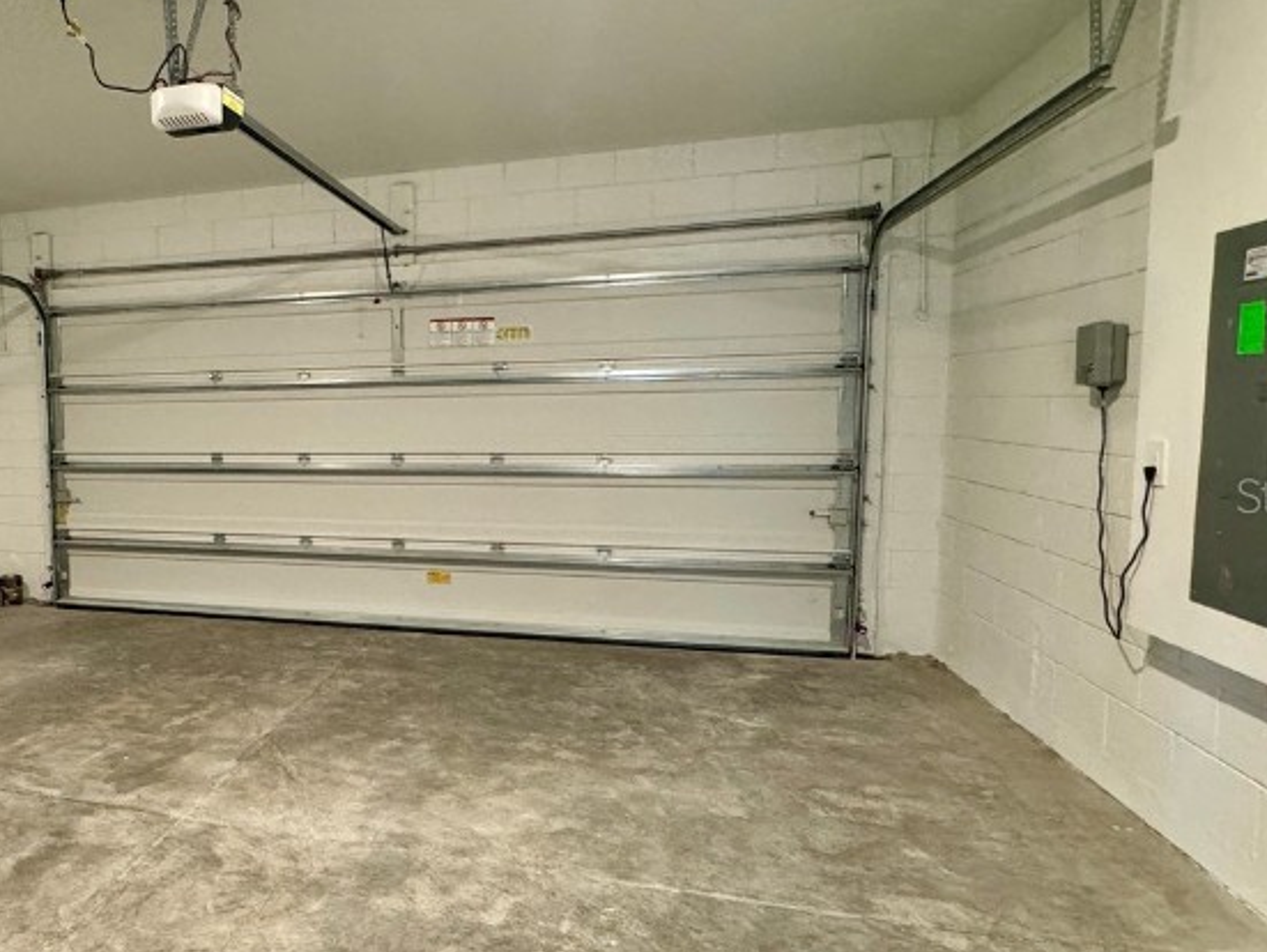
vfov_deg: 53.1
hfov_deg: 62.3
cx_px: 276
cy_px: 494
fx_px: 952
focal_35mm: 26
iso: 1000
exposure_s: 1/60
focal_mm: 2.22
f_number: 2.2
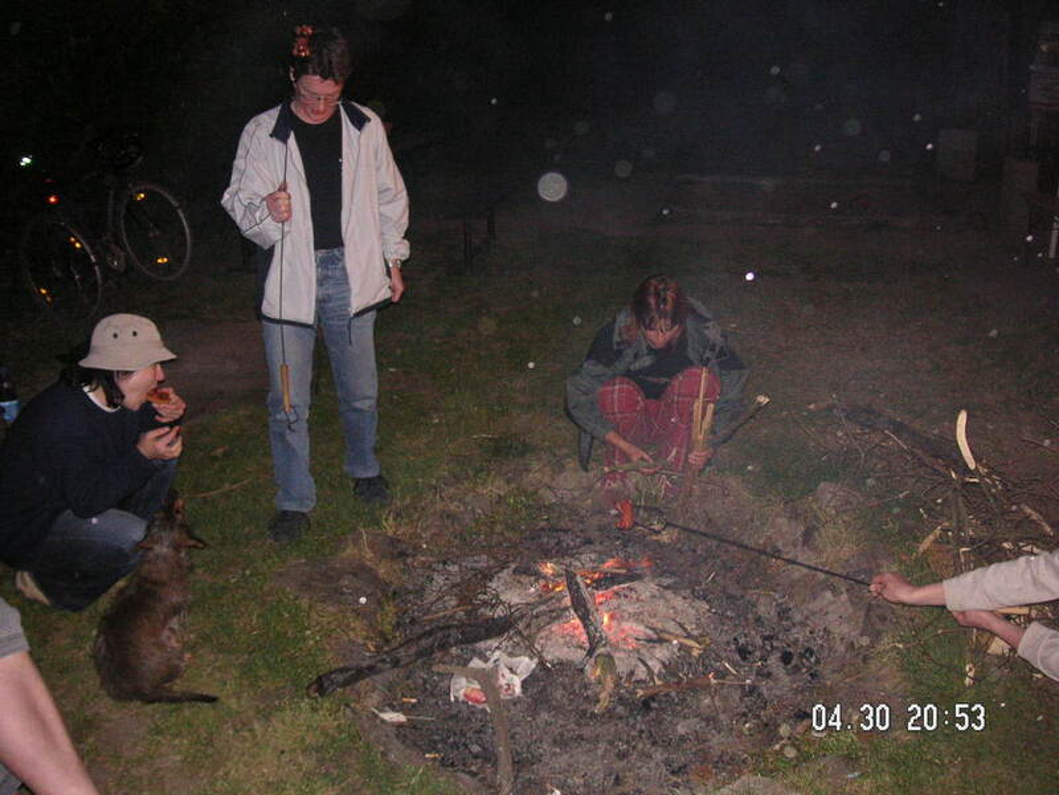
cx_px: 530
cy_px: 398
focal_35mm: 37
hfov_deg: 50.1
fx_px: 1132
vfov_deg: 38.7
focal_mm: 6.1
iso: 160
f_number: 2.8
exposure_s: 1/45
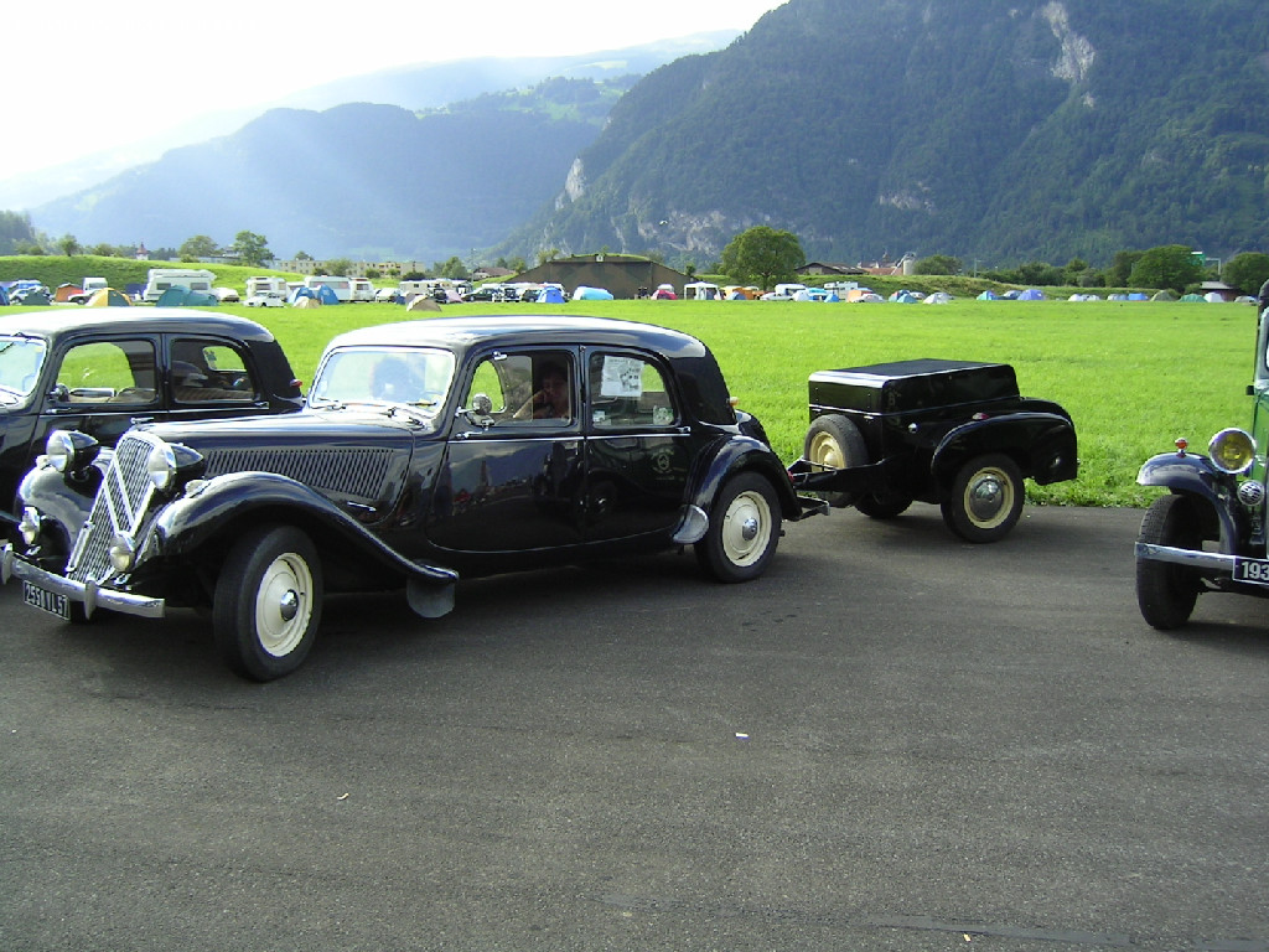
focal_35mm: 36
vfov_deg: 39.7
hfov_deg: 51.4
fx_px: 1320
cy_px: 476
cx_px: 634
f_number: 2.8
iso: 50
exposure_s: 1/254
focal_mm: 5.6
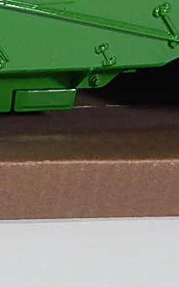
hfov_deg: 9.3
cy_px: 13
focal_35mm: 124
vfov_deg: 16.5
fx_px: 967
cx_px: -274
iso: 160
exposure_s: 1/30
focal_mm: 4.5
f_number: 3.1
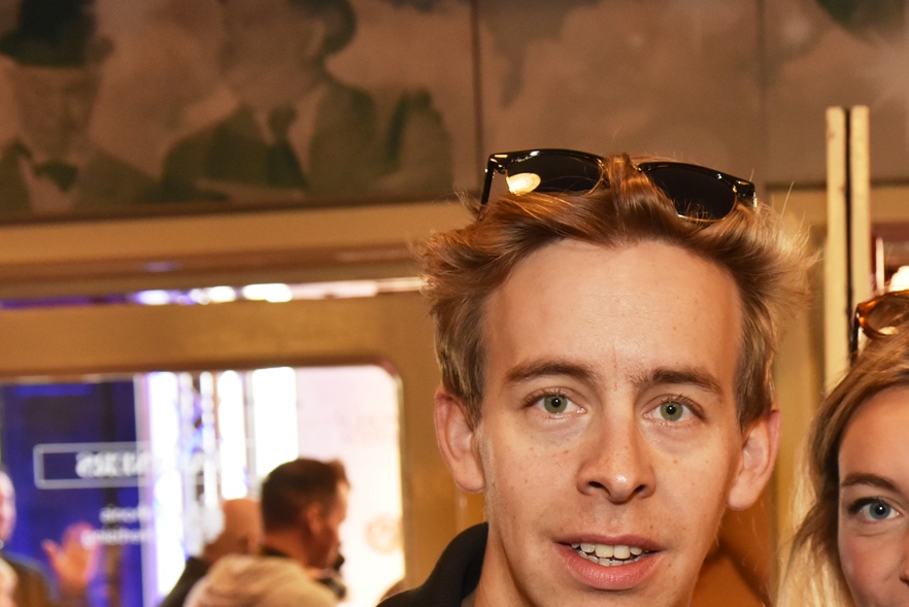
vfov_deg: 17.9
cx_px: 814
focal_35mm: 74
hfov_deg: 26.4
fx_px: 1869
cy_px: 635
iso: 2000
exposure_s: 1/100
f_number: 5
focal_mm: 34
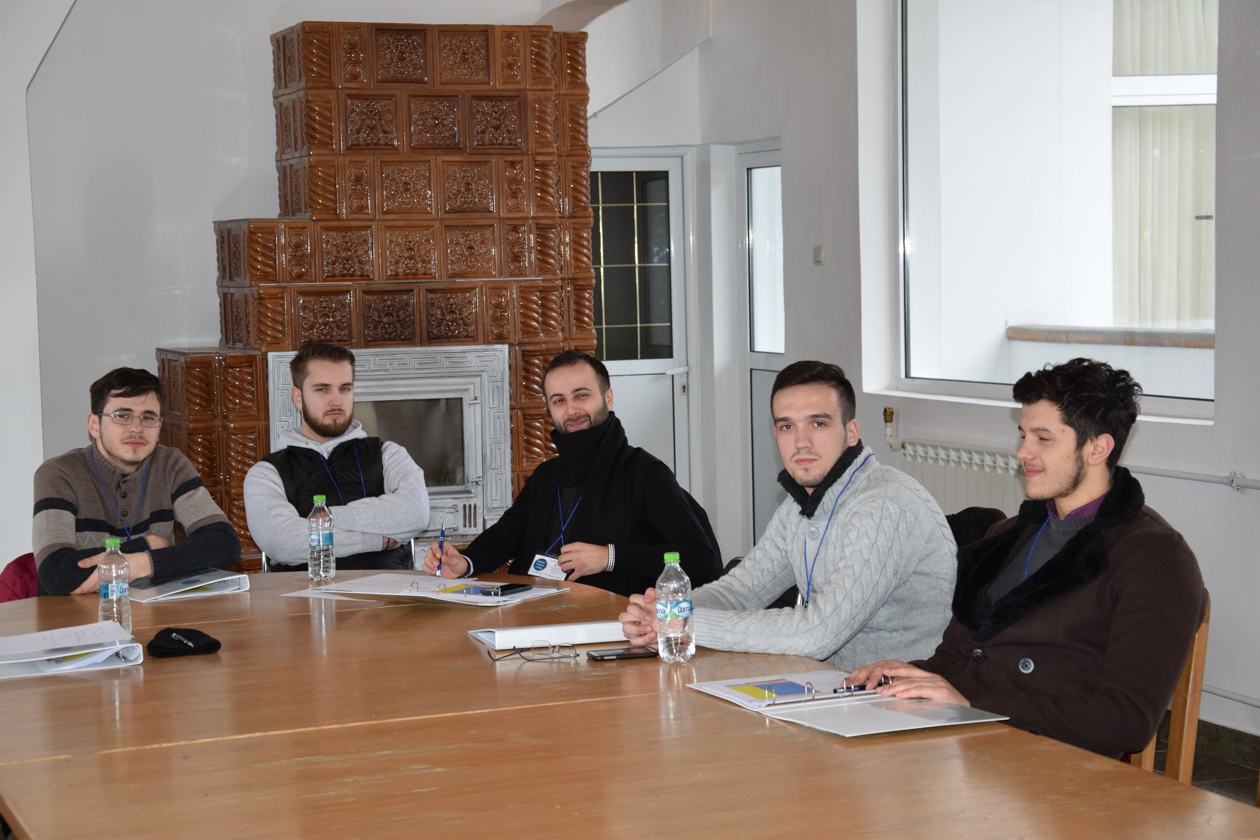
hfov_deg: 29.9
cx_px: 630
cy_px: 420
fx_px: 2362
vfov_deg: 20.2
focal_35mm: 68
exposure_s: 1/125
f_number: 5.6
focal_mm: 45
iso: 800
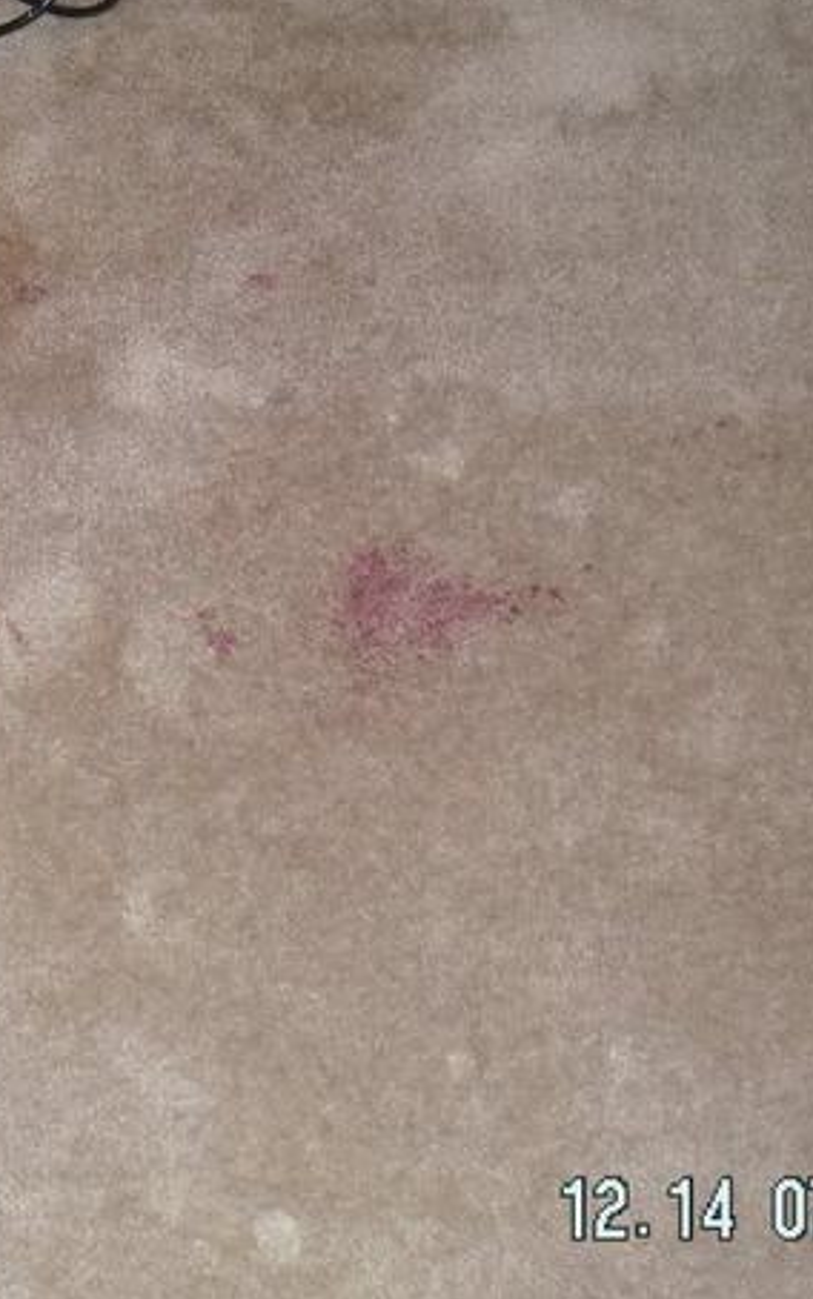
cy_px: 518
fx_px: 2515
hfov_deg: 17.8
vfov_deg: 28.9
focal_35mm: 71
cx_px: -40
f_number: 3.3
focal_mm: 6.3
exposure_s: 1/45
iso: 160
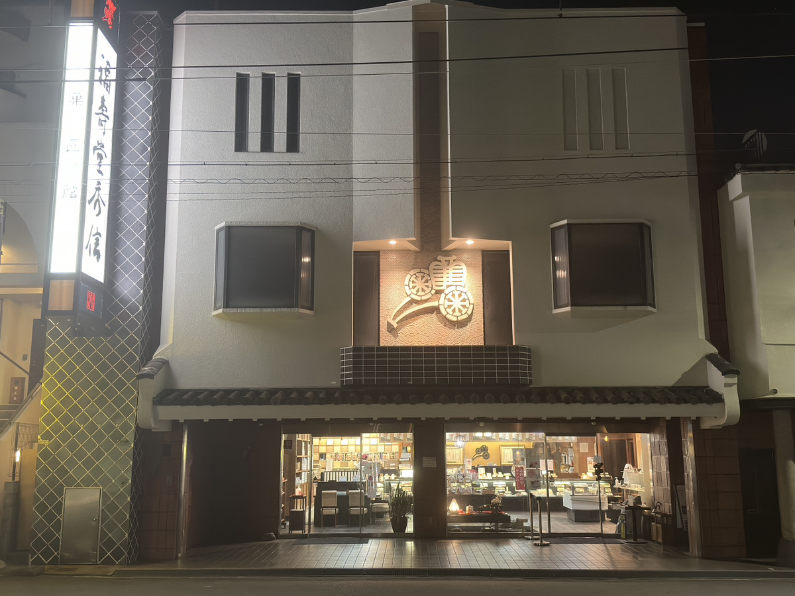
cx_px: 398
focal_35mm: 35
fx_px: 804
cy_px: 298
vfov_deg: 40.7
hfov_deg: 52.6
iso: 640
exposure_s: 1/40
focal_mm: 6.86
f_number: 1.78
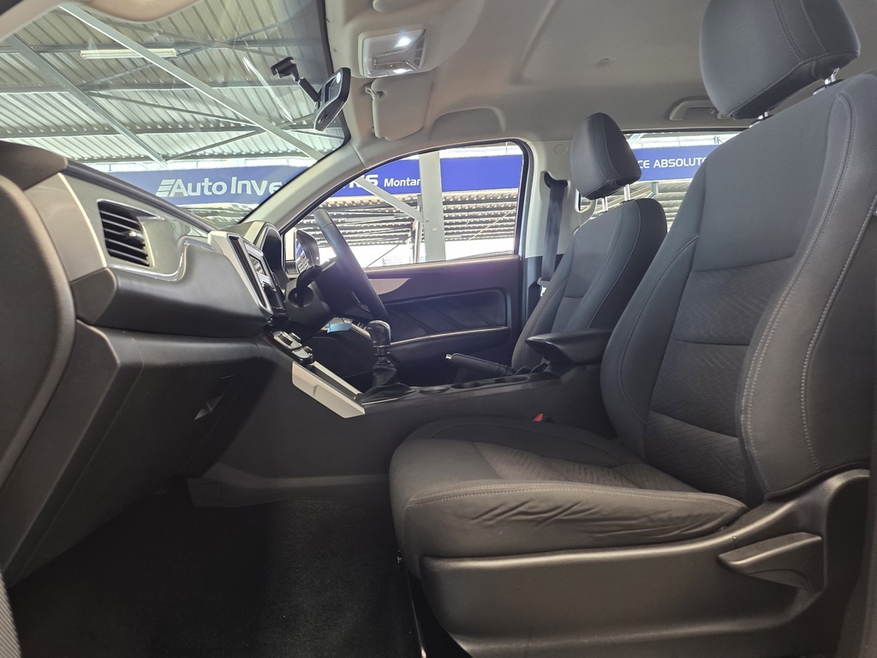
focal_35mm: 23
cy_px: 329
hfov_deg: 73.9
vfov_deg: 58.9
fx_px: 583
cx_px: 438
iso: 200
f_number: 1.7
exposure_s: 1/100
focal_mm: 6.25
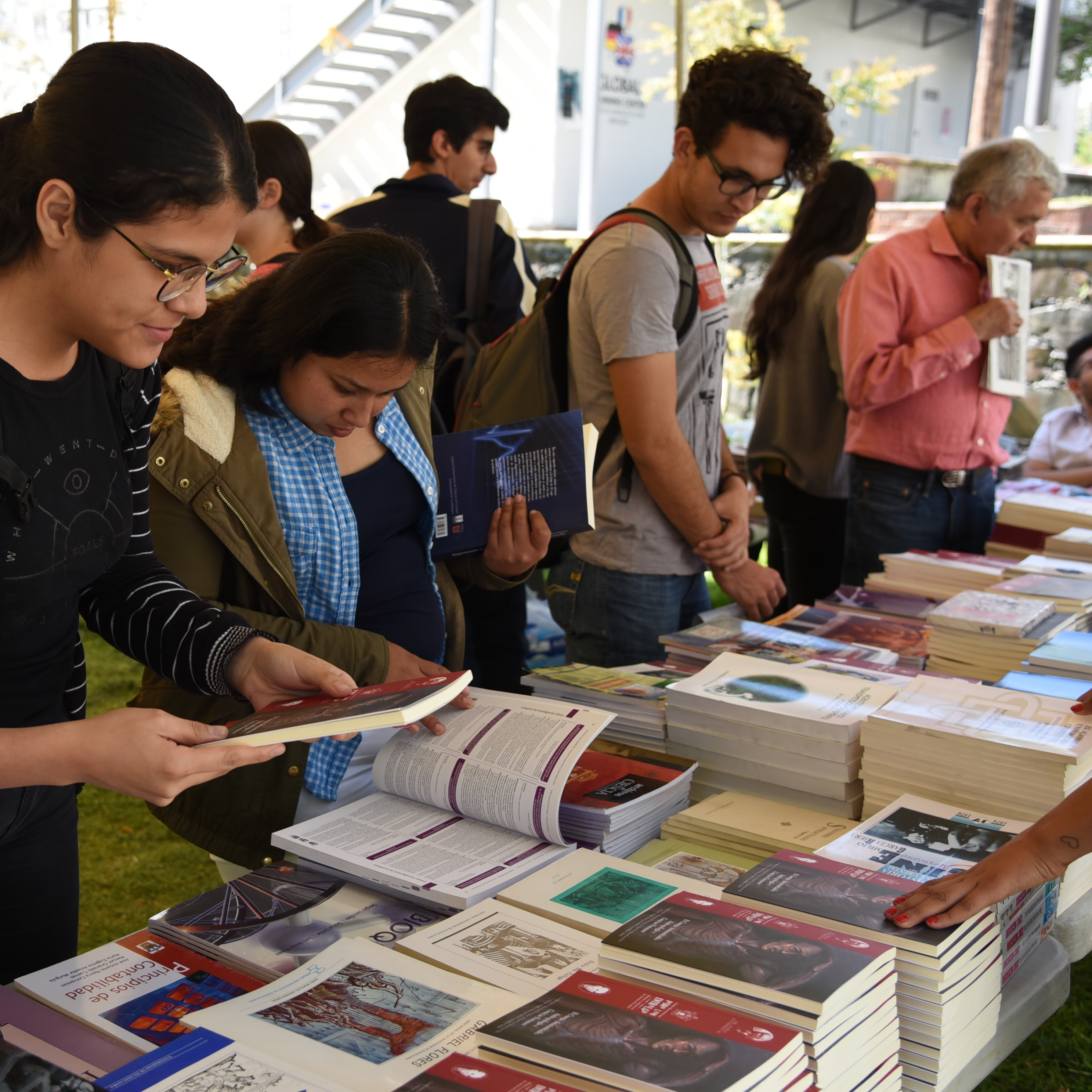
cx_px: 354
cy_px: 544
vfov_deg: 34.7
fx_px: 1749
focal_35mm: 49
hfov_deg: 34.3
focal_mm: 38
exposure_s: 1/640
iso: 800
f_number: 4.5
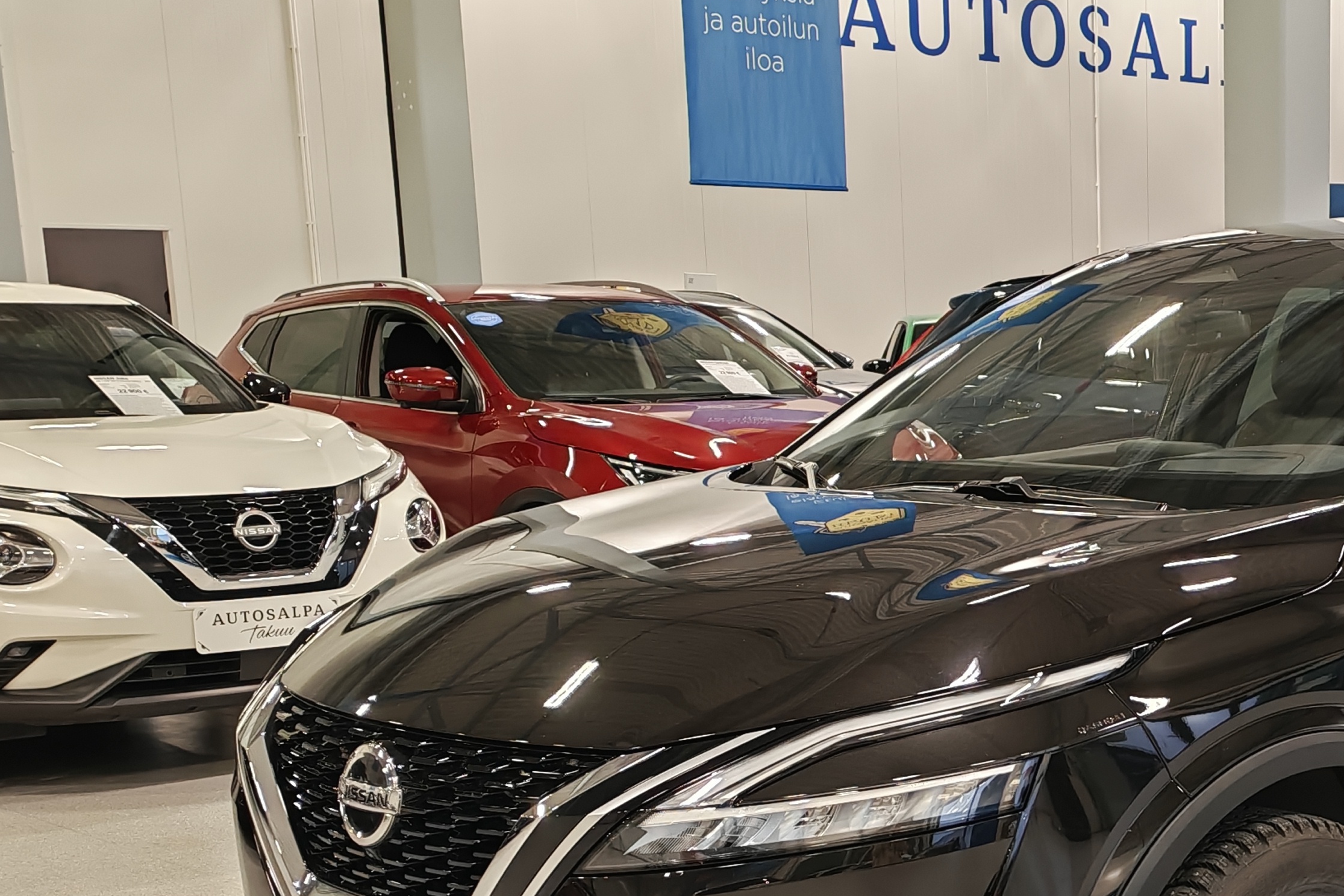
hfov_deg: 30.6
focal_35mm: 63
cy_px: 848
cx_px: 1185
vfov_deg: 21.0
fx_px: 2352
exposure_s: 1/100
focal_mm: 6.12
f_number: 1.9
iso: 400
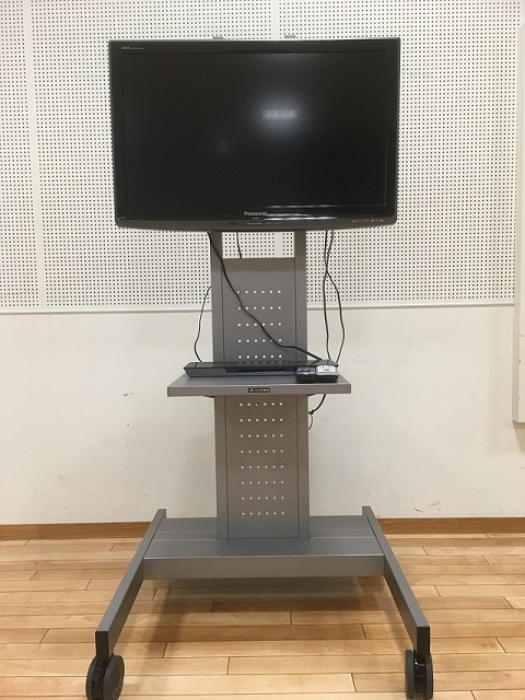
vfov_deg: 61.7
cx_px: 262
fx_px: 586
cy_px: 350
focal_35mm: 29
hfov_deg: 48.2
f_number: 2.2
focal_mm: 4.15
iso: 80
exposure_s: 1/30
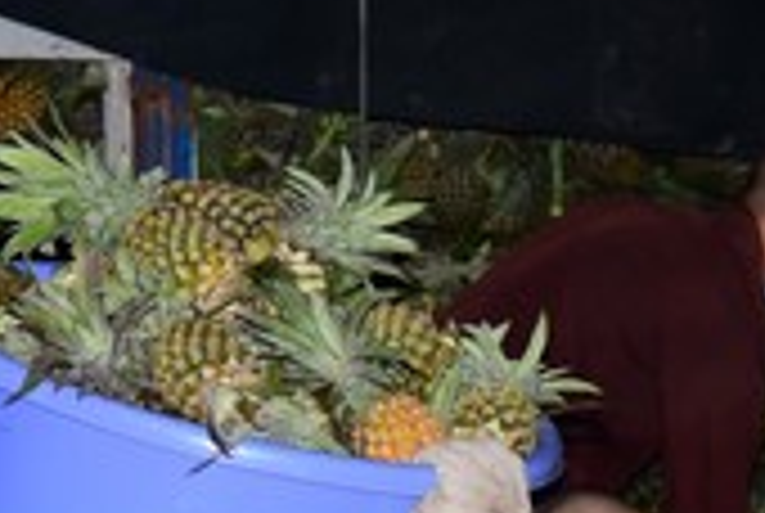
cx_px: 518
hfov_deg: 8.7
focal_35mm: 237
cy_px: 760
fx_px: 5045
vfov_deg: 5.8
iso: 1250
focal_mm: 62
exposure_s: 1/160
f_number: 6.3
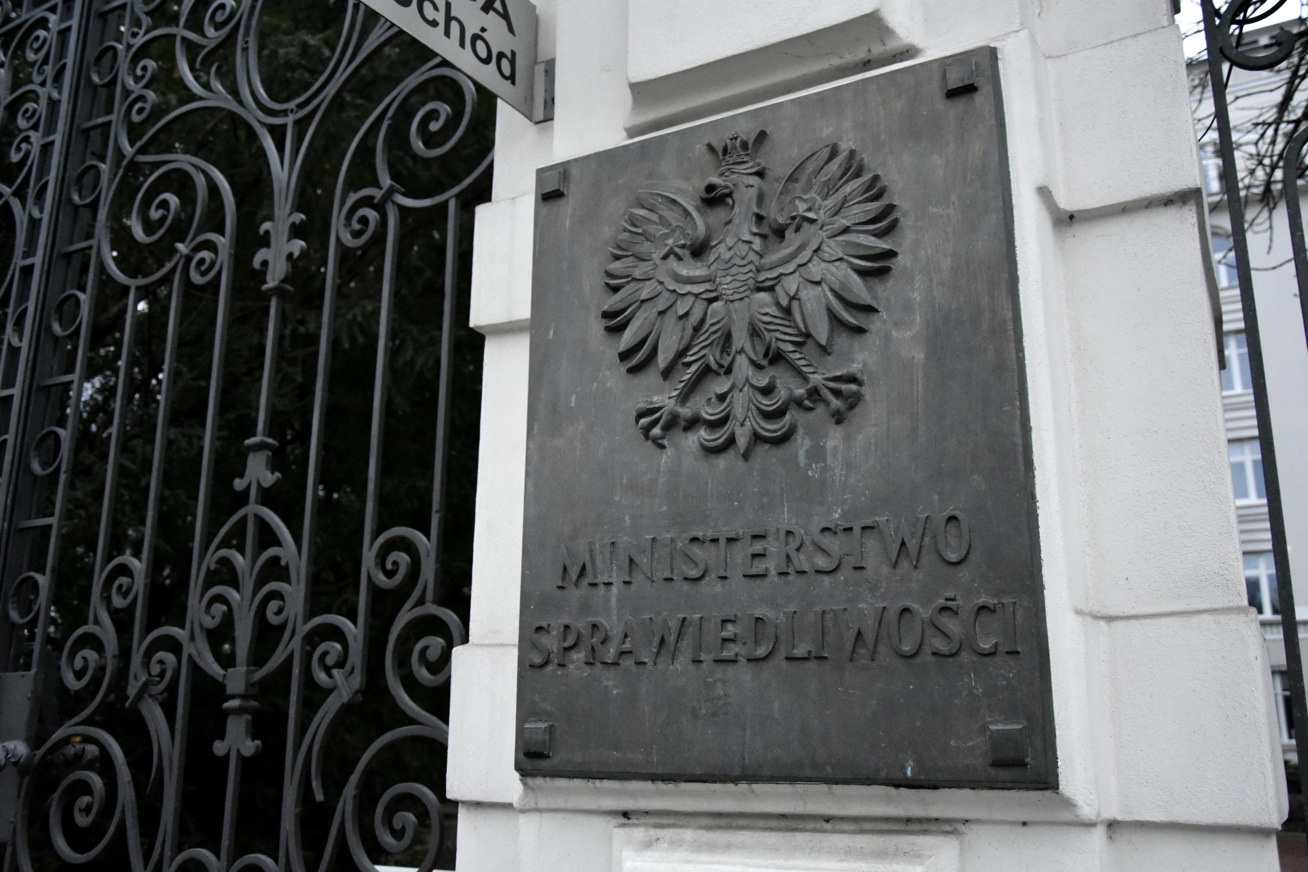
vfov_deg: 41.7
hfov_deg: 59.5
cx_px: 654
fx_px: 1144
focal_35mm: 32
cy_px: 436
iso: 5000
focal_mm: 21
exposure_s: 1/60
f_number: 3.8
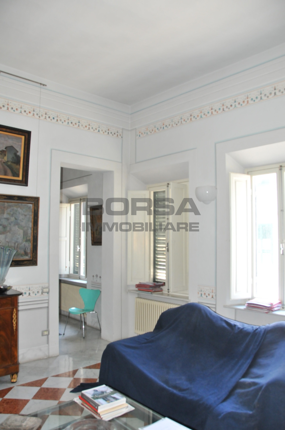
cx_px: 142
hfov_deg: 47.8
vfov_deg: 67.4
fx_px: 321
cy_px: 215
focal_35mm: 27
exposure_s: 1/60
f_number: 5
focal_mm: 18
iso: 800
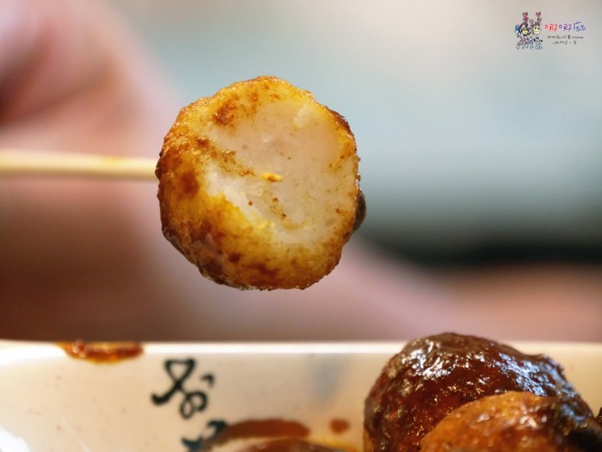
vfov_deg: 6.2
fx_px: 4174
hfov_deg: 8.2
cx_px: 301
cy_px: 226
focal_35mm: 240
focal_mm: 120
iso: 2500
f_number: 5.6
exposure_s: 1/80
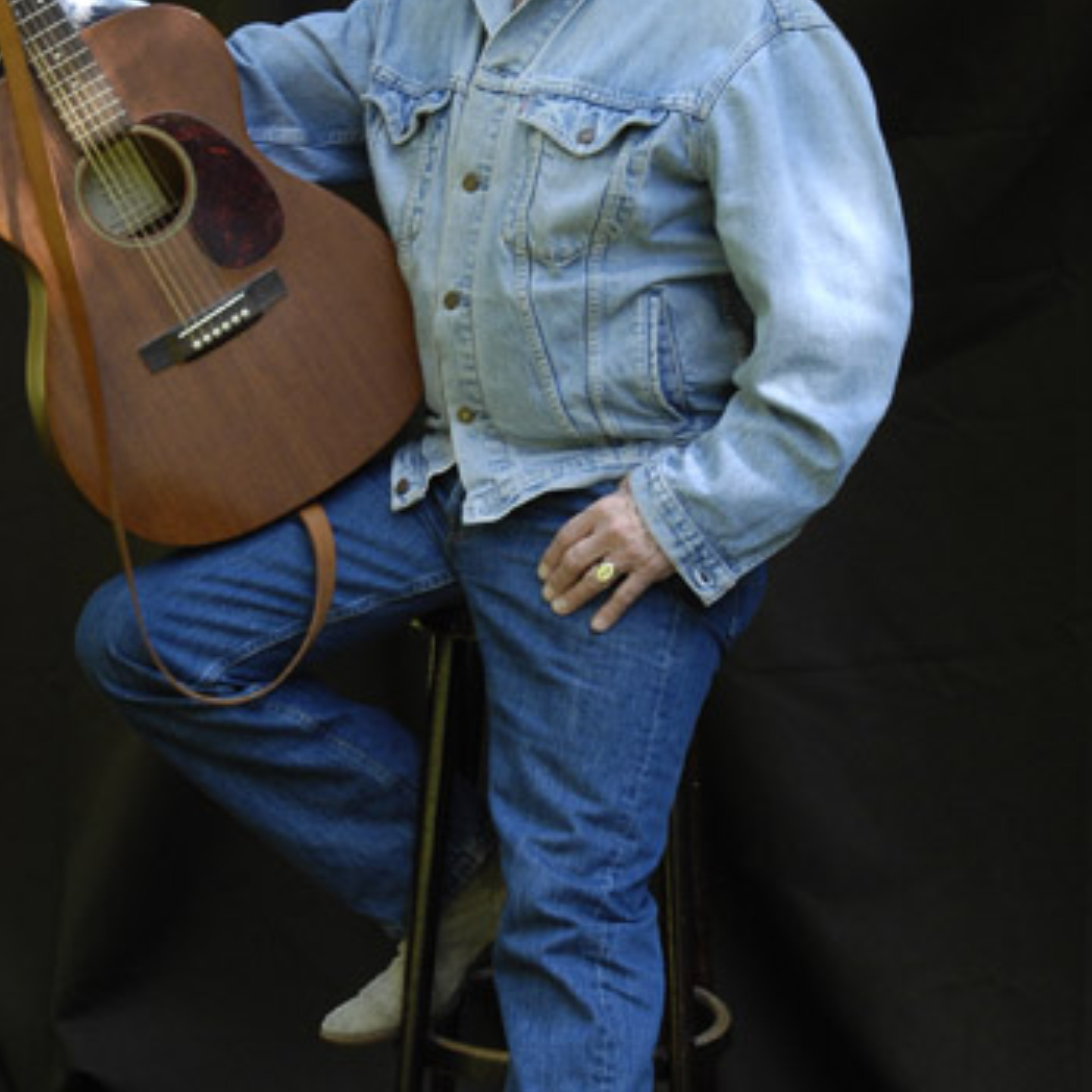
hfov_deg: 17.4
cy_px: 523
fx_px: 3569
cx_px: 518
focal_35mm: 100
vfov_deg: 17.4
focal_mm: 28
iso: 250
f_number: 6.3
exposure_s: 1/80
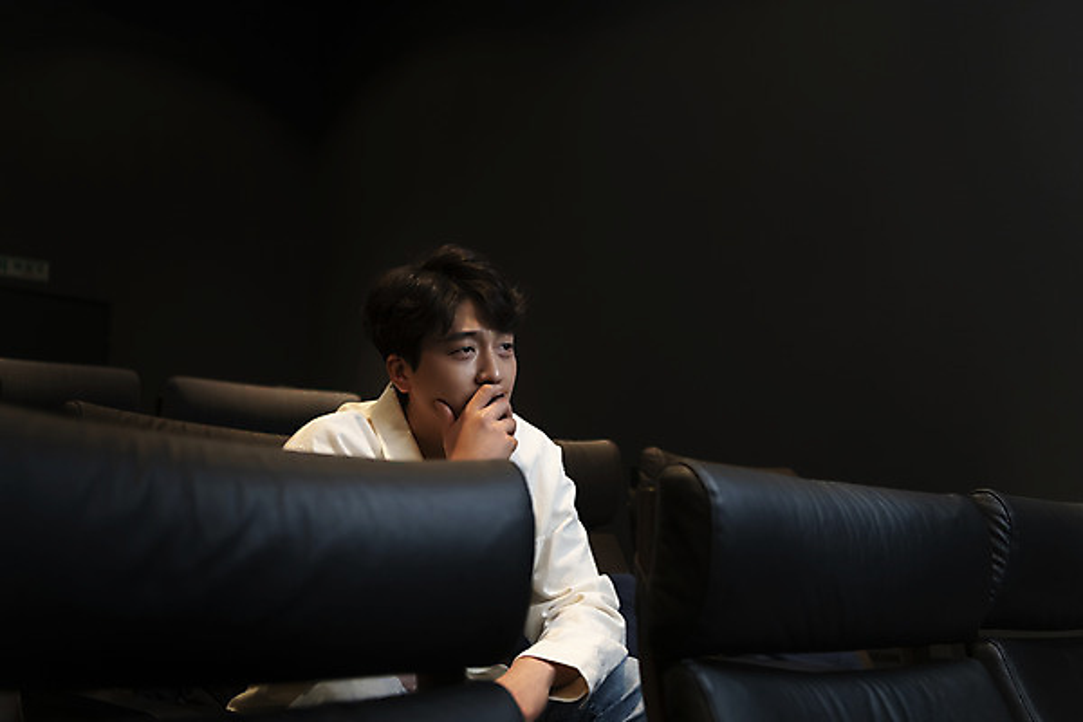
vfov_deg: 30.5
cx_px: 542
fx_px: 1324
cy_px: 361
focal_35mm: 44
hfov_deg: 44.5
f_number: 2.8
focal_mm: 44
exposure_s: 1/100
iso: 1250
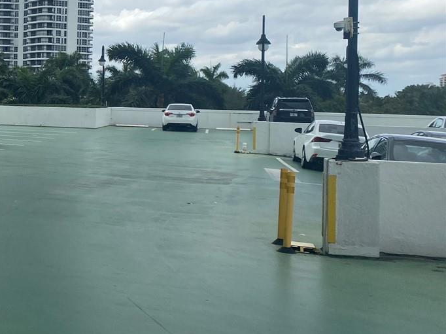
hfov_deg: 28.1
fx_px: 786
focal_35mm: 61
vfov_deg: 23.8
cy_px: 95
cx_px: -77
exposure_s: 1/2463
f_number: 1.8
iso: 32
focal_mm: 4.25
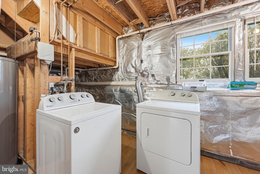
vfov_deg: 81.2
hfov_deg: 104.3
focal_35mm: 14
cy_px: 87
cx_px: 130
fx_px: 101
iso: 400
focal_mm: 14
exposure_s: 1/80
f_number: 11
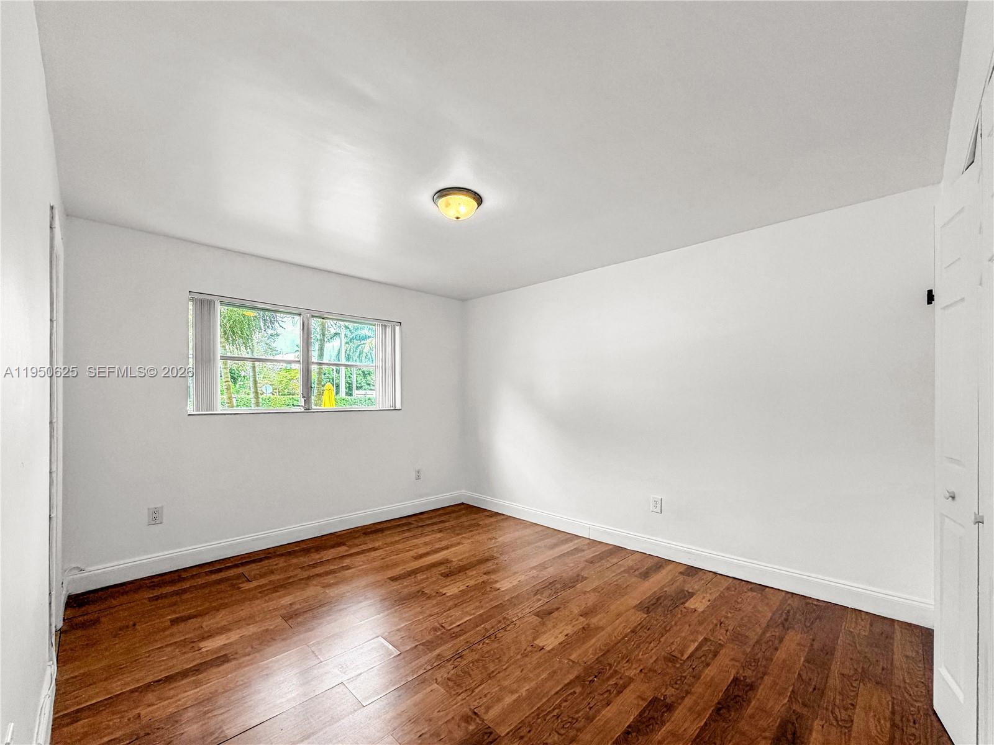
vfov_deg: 85.7
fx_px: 402
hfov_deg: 102.1
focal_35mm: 14
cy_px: 372
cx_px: 497
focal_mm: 2.22
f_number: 2.2
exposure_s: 1/120
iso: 125
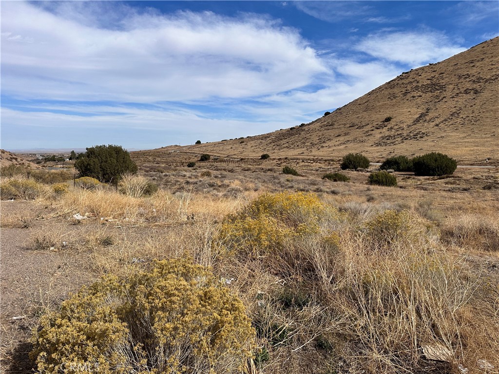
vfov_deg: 56.8
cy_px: 187
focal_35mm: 24
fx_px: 346
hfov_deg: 71.6
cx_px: 250
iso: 80
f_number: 1.78
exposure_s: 1/8197
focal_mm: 6.86
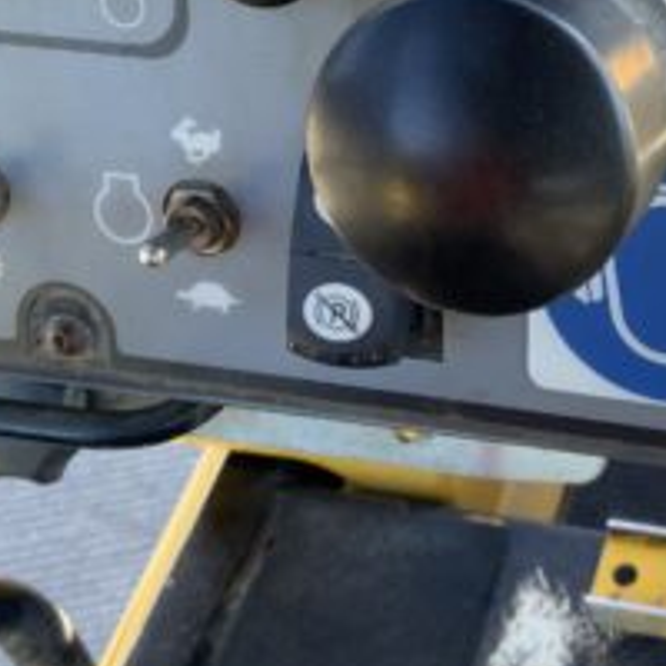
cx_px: 649
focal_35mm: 82
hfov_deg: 20.5
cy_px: 130
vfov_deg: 20.9
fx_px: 1785
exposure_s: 1/122
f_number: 1.8
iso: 25
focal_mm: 3
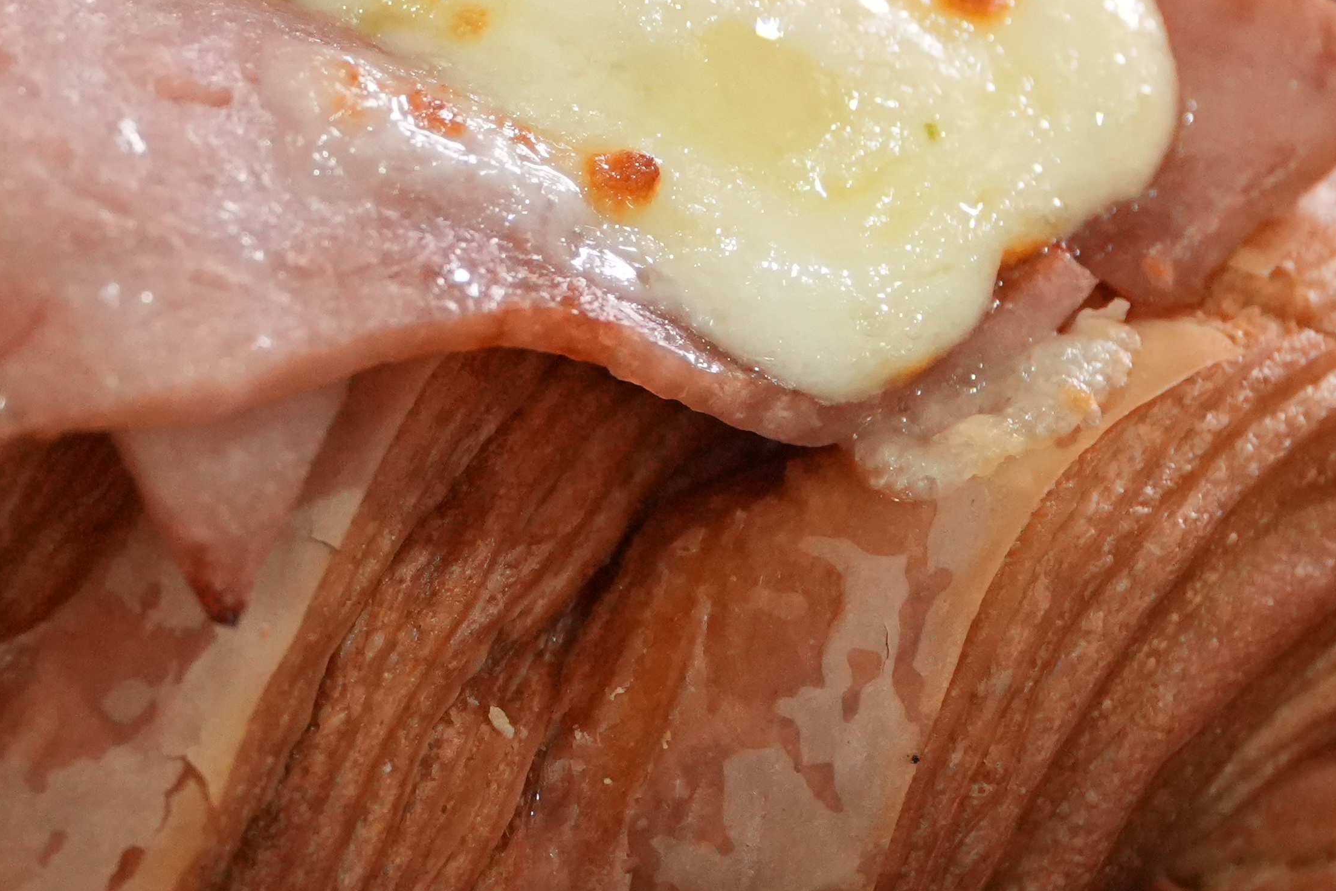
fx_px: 8884
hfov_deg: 8.6
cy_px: 210
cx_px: 187
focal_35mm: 239
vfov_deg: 5.7
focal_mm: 57
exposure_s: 1/100
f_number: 4
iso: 3200
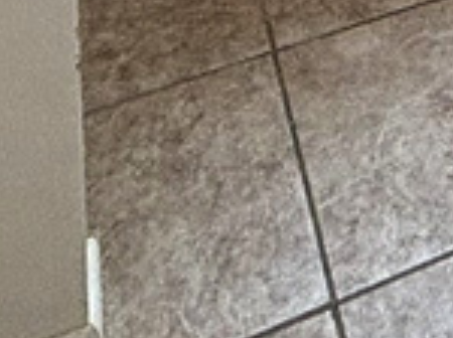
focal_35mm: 89
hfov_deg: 18.9
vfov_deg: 10.1
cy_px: -767
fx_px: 1163
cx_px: 716
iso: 80
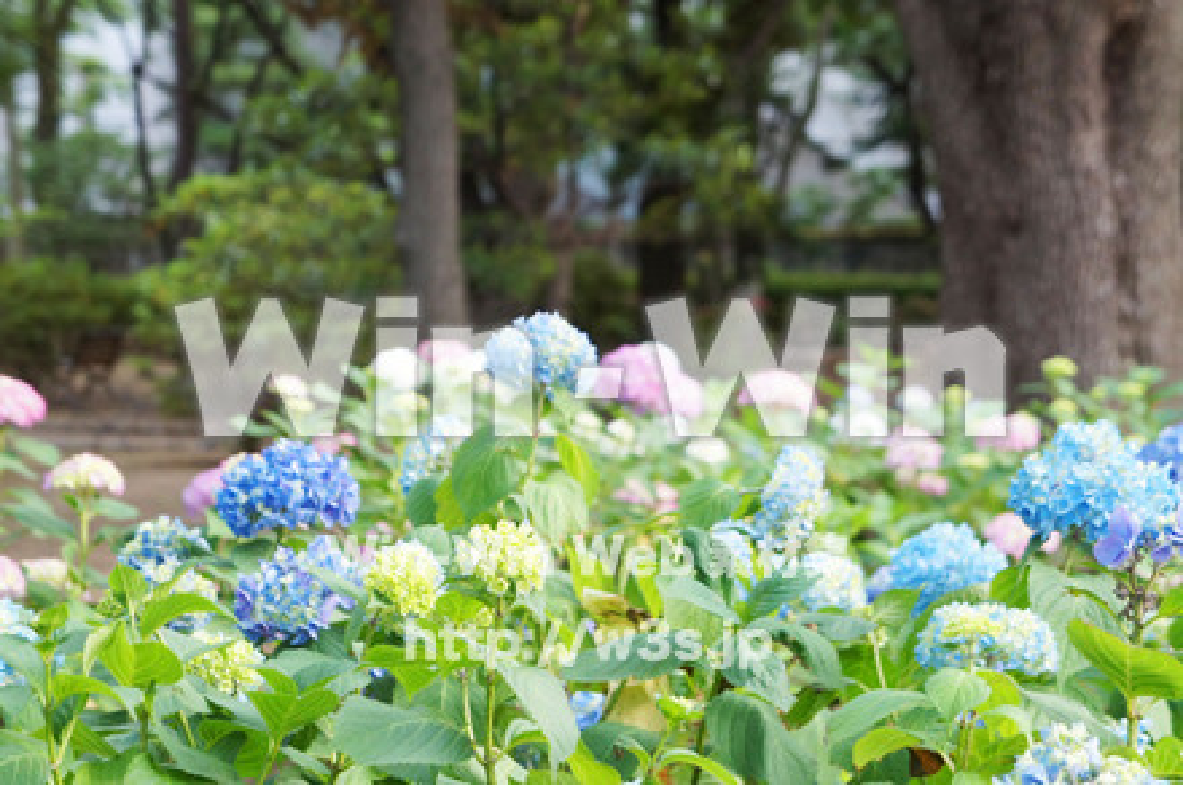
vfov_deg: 16.5
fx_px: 2707
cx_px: 592
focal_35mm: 82
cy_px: 392
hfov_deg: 24.7
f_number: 5.6
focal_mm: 55
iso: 1600
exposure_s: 1/60
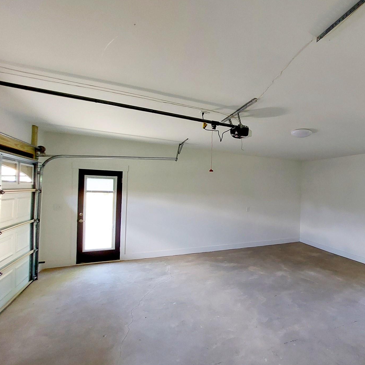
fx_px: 203
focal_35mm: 17
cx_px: 250
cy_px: 191
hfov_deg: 80.5
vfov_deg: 83.9
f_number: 2.2
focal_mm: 1.74
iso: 160
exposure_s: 1/60.2
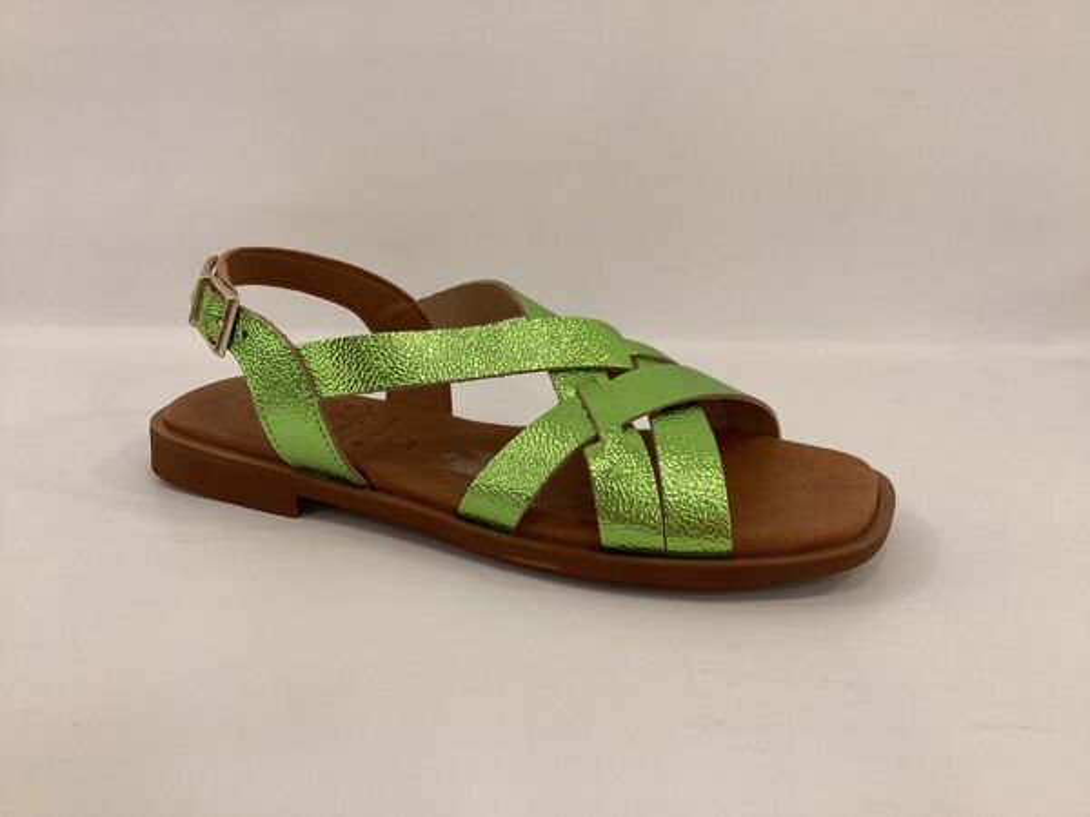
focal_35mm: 31
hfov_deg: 58.4
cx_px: 545
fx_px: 976
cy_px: 408
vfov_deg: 45.4
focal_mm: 3.3
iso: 50
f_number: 2.4
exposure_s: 1/100
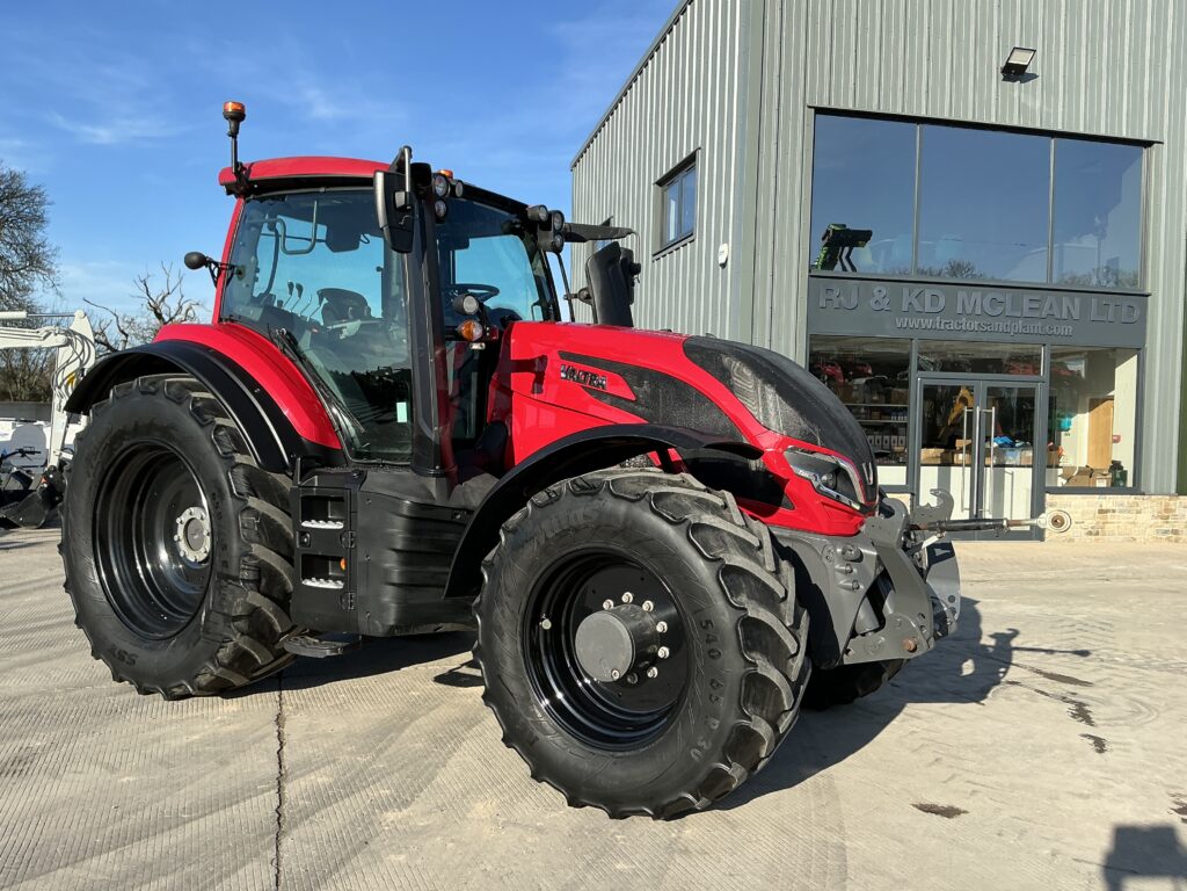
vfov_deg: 49.7
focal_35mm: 28
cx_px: 594
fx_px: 960
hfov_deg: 63.4
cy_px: 446
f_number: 1.8
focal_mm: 3
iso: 25
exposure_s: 1/1250
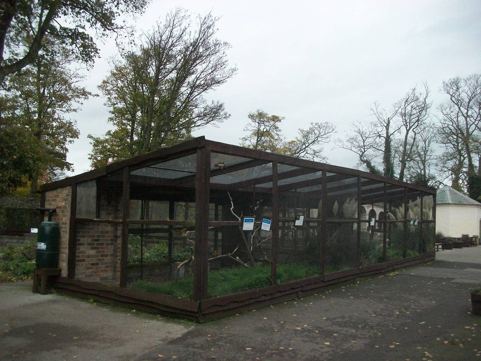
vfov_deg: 44.2
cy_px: 180
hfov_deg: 56.8
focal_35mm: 32
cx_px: 240
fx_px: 445
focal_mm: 5.7
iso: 340
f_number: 2.9
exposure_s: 1/500
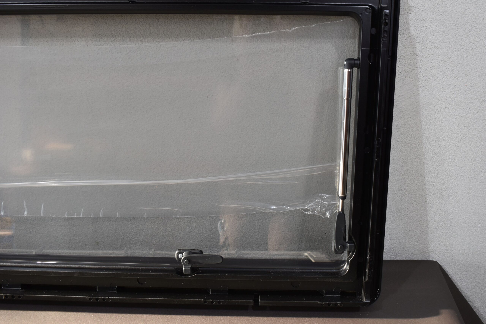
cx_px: 243
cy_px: 162
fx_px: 526
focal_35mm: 39
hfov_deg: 49.6
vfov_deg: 34.2
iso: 400
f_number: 5.6
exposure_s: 1/125
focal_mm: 26
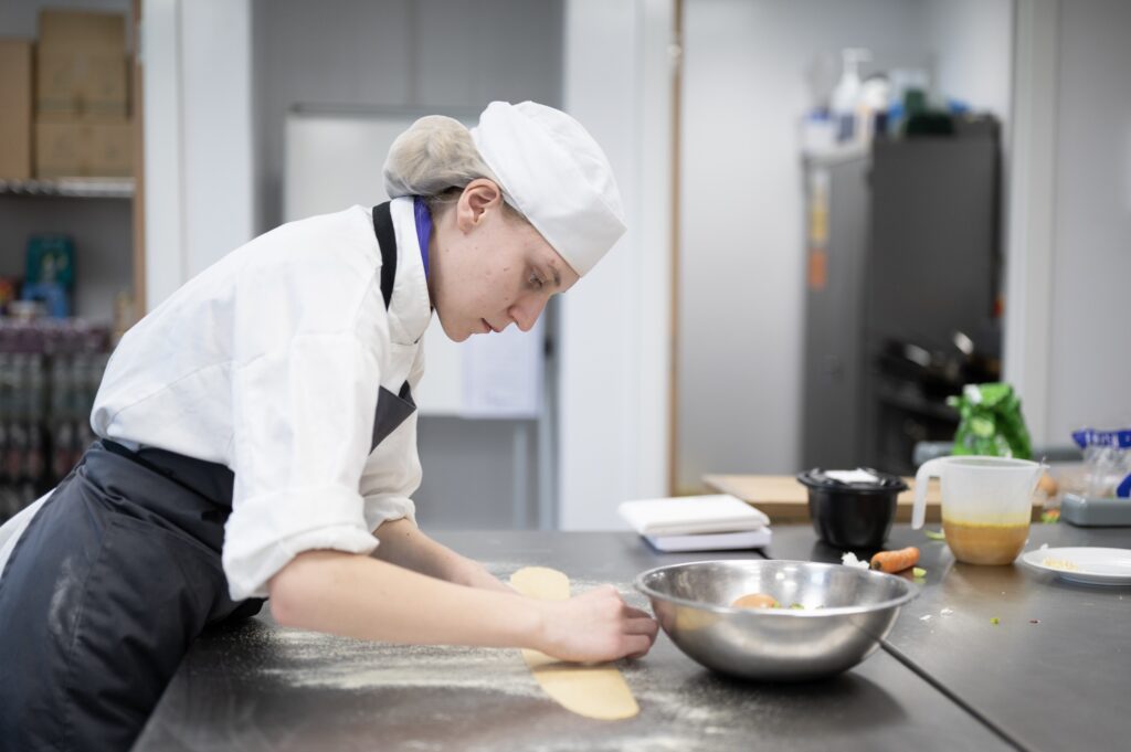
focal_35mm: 50
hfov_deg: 39.6
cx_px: 566
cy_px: 376
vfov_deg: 26.9
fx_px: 1570
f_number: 2
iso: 500
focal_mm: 50
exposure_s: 1/320
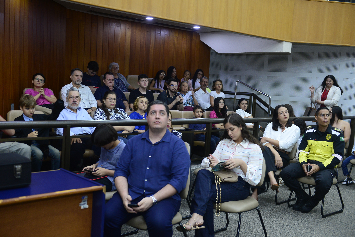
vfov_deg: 33.4
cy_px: 118
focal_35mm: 40
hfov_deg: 48.4
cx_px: 178
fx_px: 395
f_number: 4.5
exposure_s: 1/125
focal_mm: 40
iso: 1600
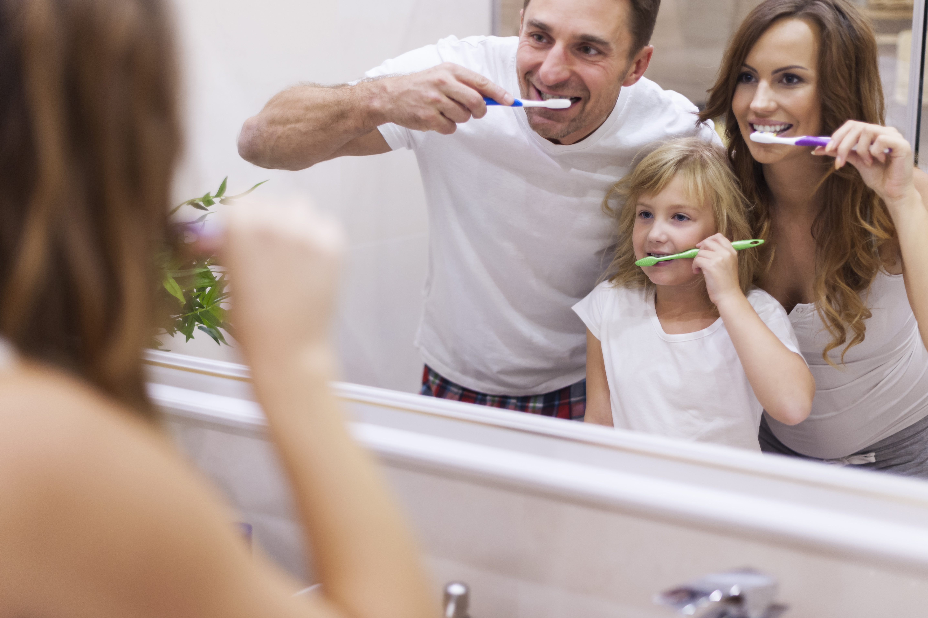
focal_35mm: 52
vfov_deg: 26.0
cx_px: 479
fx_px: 1340
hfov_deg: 38.2
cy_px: 302
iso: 200
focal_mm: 50
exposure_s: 1/60
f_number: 2
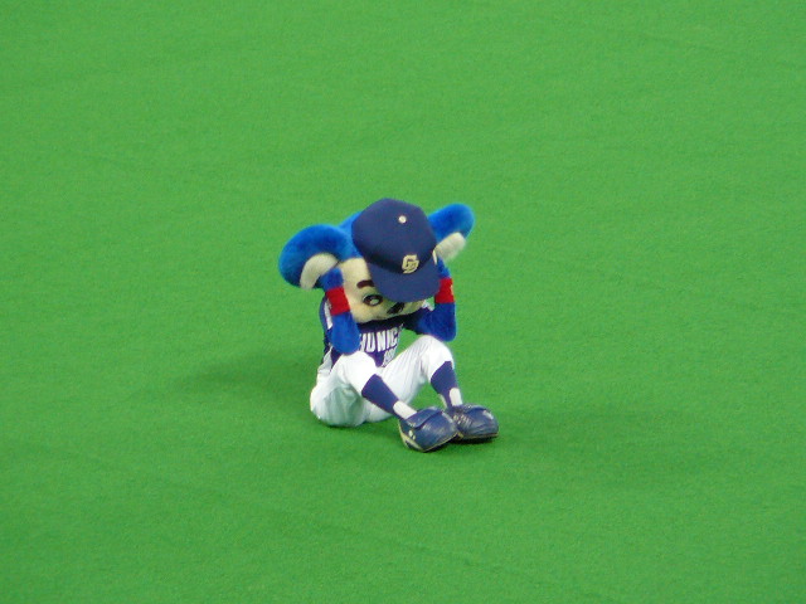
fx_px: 9779
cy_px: 302
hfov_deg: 4.7
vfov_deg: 3.5
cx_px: 403
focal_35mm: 420
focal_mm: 49.9
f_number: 4.2
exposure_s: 1/25
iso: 200
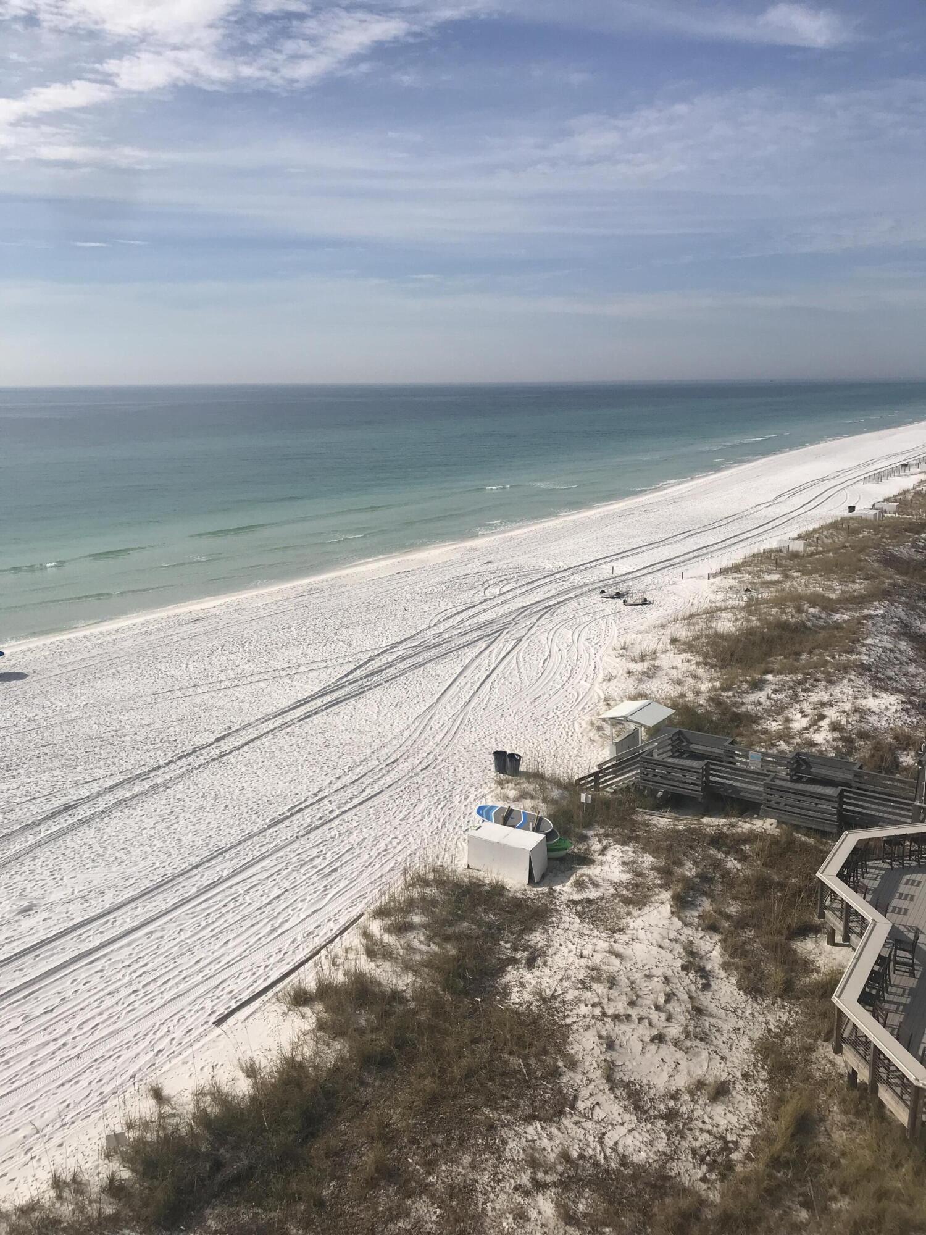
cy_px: 618
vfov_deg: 63.4
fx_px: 999
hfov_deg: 49.7
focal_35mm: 28
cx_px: 463
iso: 25
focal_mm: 3.99
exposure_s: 1/5988
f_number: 1.8
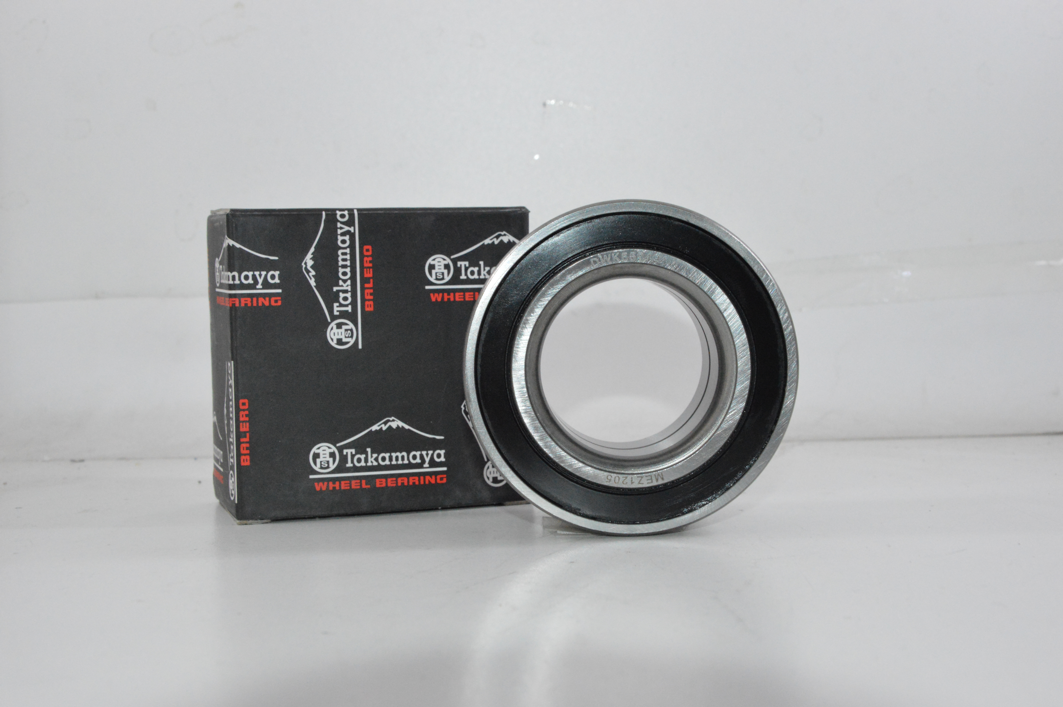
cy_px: 354
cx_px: 532
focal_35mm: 57
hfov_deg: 35.1
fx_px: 1682
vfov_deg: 23.7
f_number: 11
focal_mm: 38
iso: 3200
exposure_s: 1/125
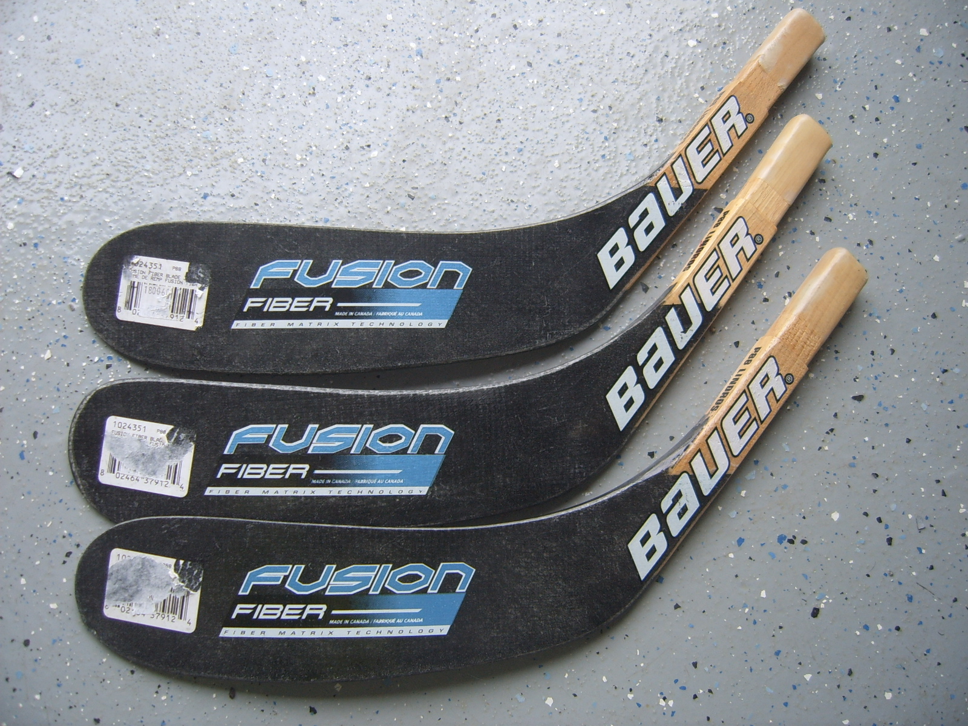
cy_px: 363
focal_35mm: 35
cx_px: 484
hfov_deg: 52.6
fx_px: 979
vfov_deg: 40.7
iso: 50
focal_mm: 5.8
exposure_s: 1/90
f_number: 2.8
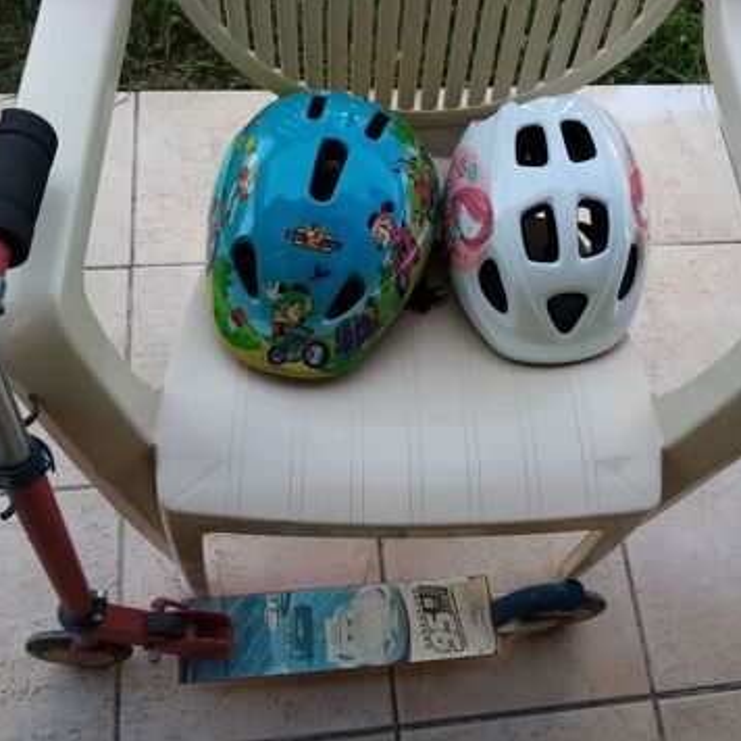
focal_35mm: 31
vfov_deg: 52.5
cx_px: 414
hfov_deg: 52.4
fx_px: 751
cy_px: 368
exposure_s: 1/274
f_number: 1.8
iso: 104
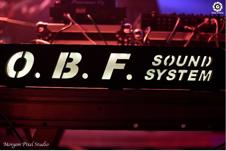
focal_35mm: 50
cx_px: 113
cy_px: 76
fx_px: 314
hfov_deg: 39.6
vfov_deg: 27.1
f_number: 2.2
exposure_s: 1/60
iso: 800
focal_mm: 50
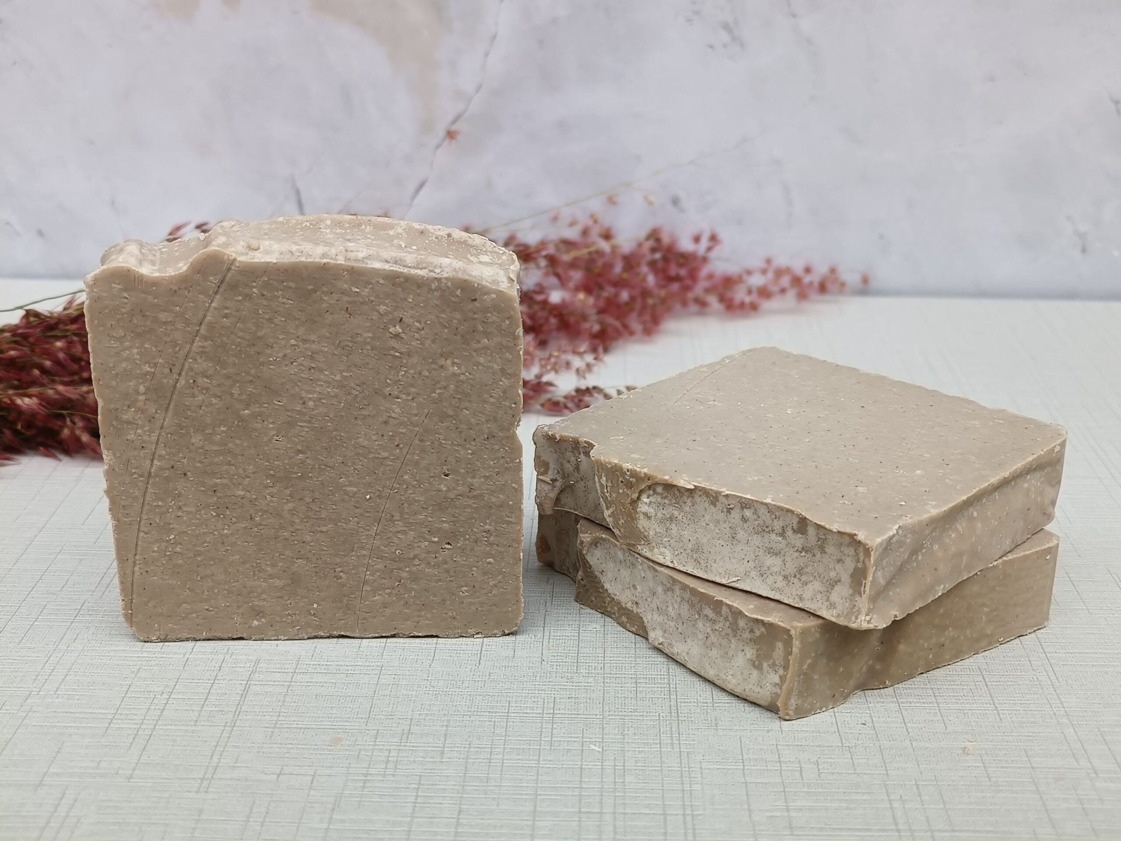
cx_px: 560
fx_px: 1522
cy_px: 420
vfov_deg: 30.9
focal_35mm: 47
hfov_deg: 40.4
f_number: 4.5
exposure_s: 1/100
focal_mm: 7.08
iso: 50
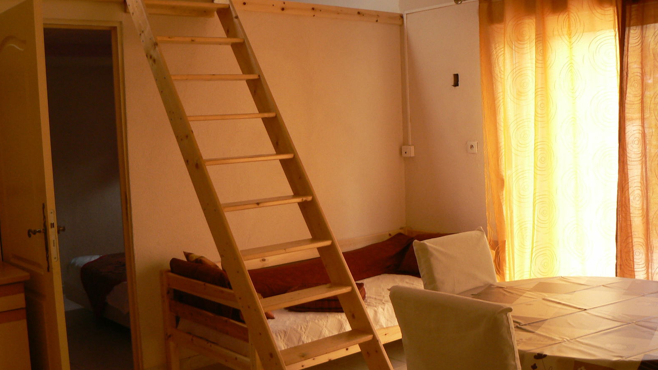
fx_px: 698
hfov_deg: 50.5
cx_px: 327
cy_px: 207
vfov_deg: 29.7
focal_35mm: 40
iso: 125
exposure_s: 1/30
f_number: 2.8
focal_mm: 6
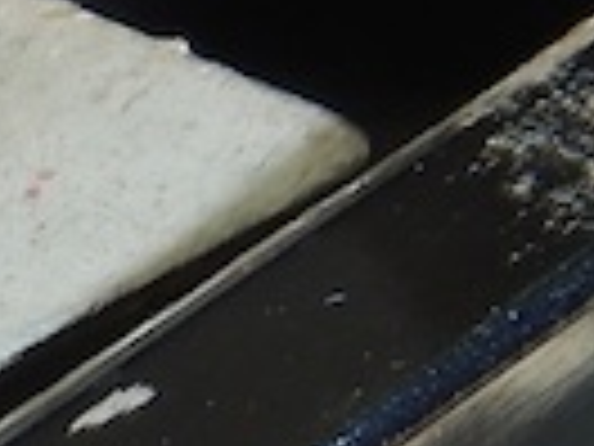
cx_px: -684
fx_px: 3861
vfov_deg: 6.6
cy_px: 574
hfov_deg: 8.3
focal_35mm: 225
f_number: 7.9
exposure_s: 1/100
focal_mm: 5.9
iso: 125
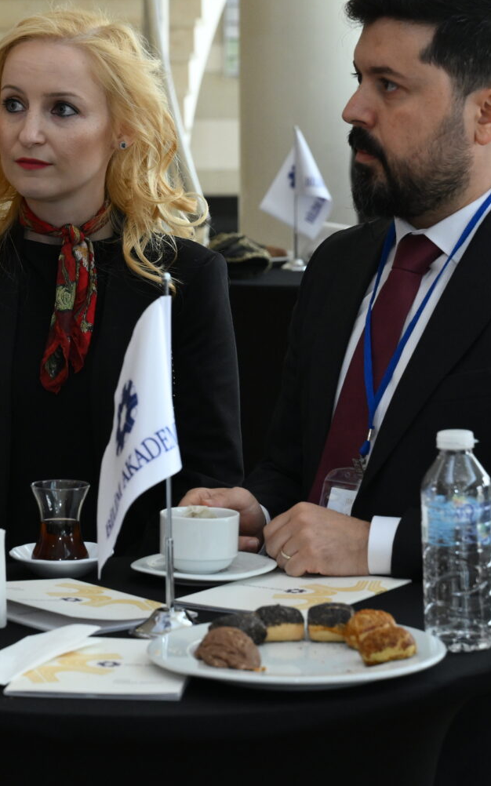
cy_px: 292
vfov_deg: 16.7
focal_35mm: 125
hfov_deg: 10.4
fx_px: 2677
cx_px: 36
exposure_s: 1/100
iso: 2000
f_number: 5.6
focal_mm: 64
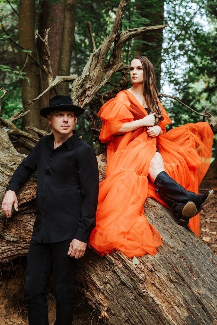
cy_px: 162
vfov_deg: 39.6
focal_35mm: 50
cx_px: 108
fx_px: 453
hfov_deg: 27.0
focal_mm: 50
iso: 1600
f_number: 4
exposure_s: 1/250
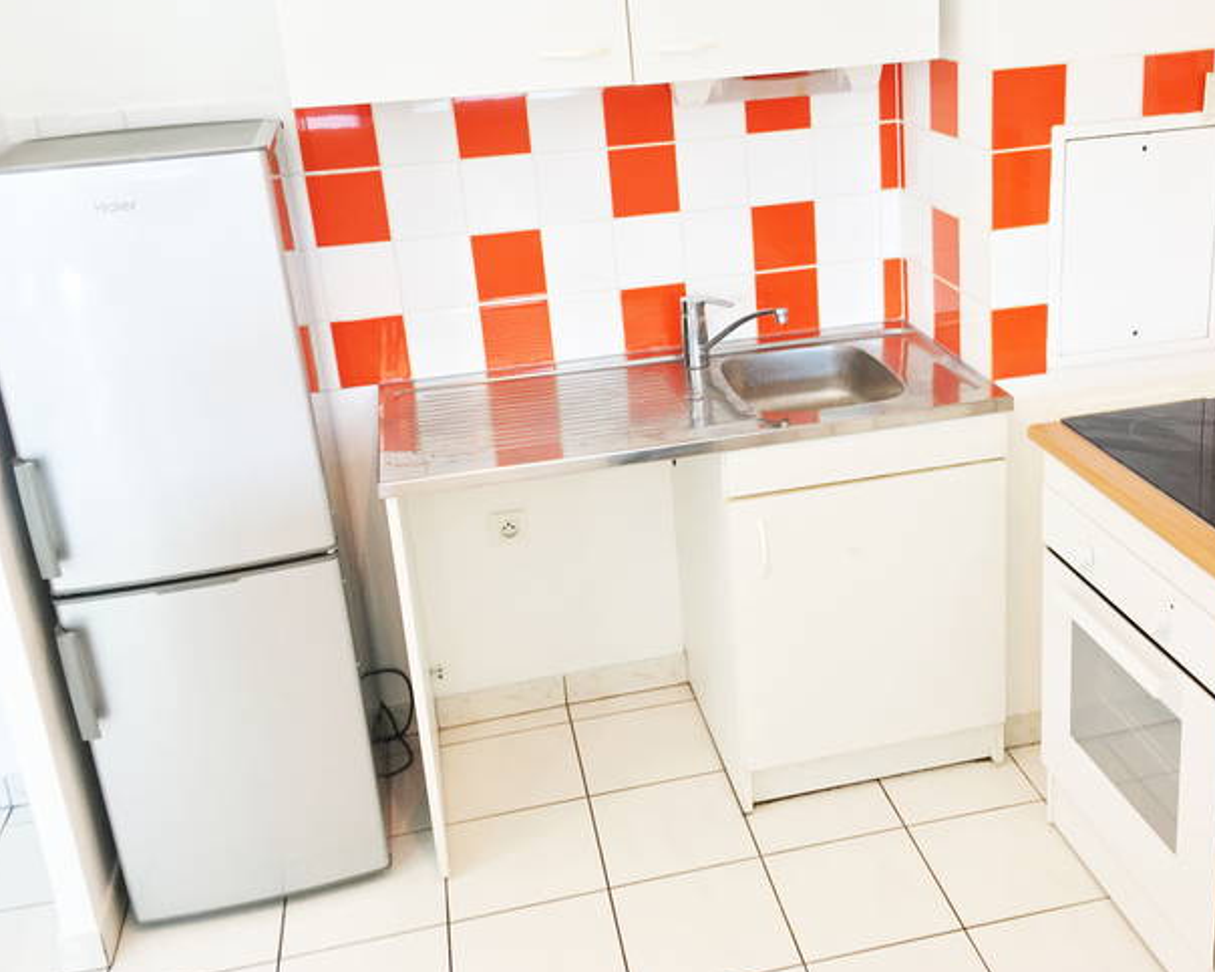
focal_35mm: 37
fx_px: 1330
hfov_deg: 48.7
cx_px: 746
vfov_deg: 40.0
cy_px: 402
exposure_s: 1/33
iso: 40
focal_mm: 4.15
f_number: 2.2
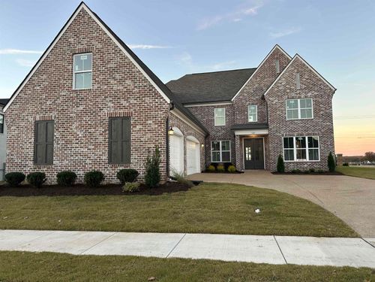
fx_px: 260
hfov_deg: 71.6
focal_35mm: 24
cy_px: 141
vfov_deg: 56.8
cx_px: 188
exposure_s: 1/121
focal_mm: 6.86
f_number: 1.78
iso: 64
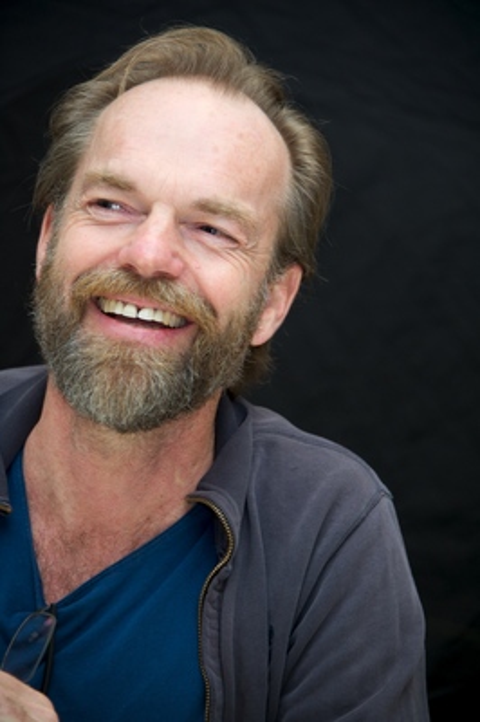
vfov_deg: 10.8
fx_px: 3806
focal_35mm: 190
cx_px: 240
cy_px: 361
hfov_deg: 7.2
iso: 800
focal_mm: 190
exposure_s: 1/60
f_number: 5.6
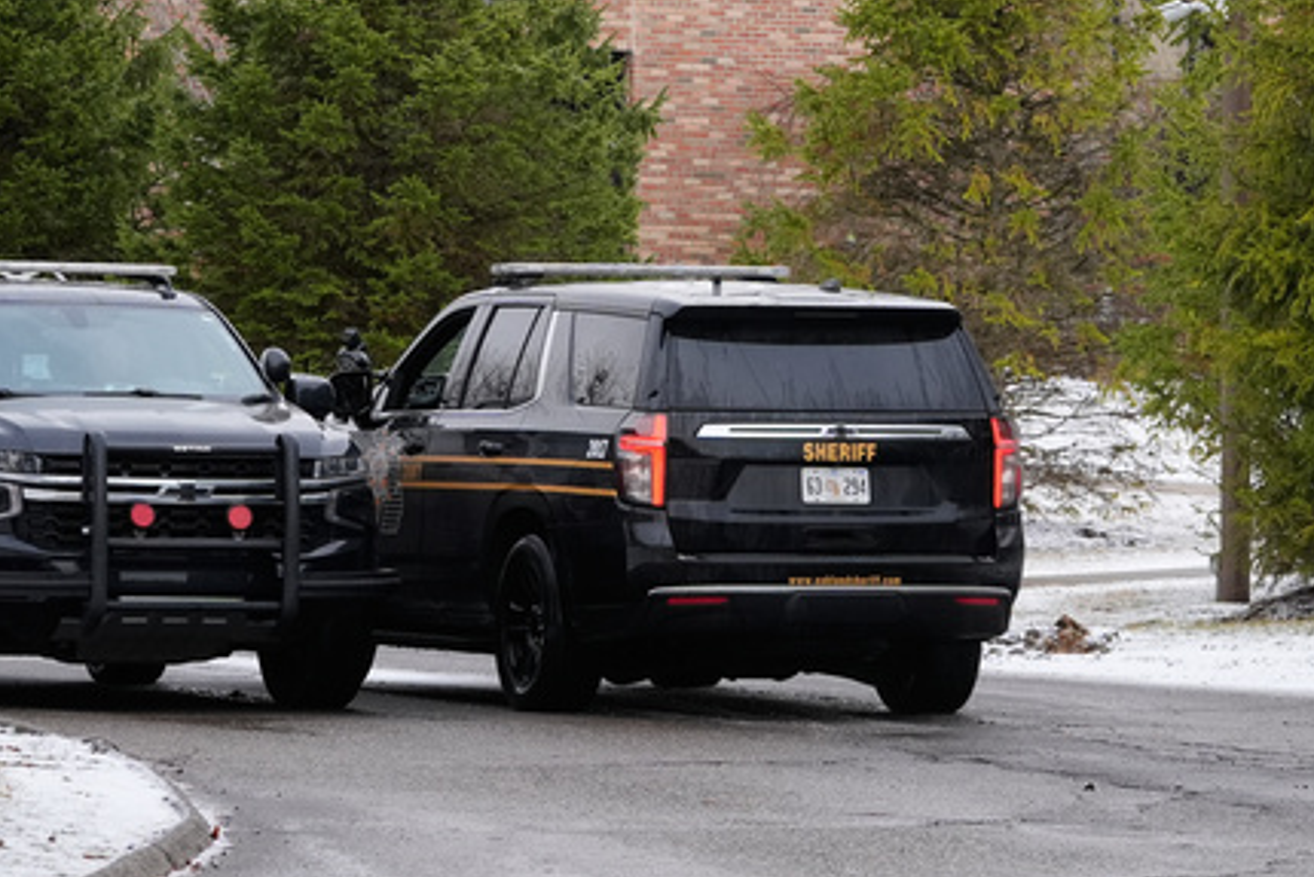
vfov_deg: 5.0
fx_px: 10004
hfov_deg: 7.5
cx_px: 966
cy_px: -41
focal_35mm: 274
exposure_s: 1/640
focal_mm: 115
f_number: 5.6
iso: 1250
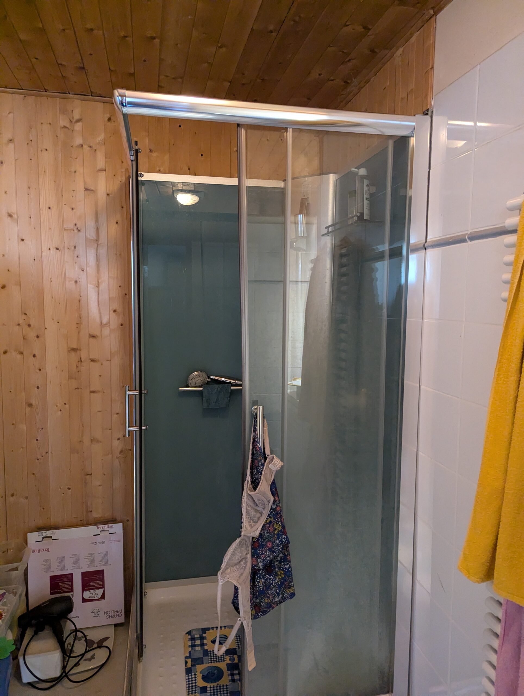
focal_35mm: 24
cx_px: 262
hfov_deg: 56.9
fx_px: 483
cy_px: 348
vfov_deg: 71.5
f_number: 1.85
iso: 2858
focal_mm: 6.81
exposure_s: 1/100
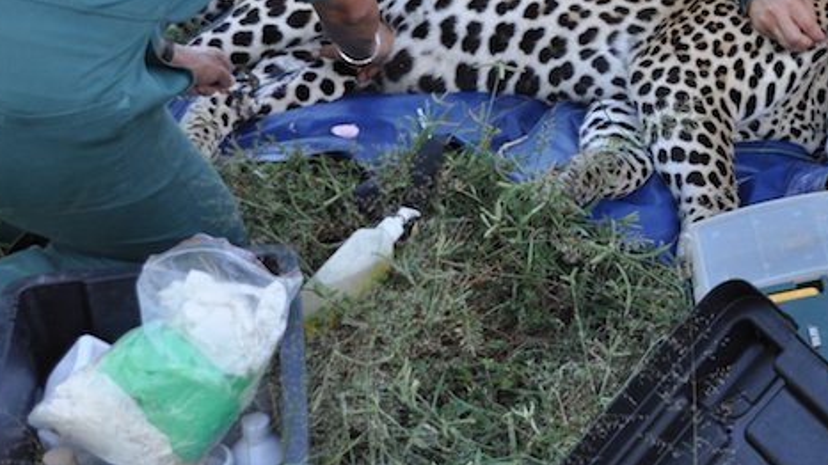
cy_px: 94
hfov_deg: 24.9
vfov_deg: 14.3
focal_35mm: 84
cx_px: 634
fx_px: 1847
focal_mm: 25
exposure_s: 1/125
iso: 200
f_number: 5.6
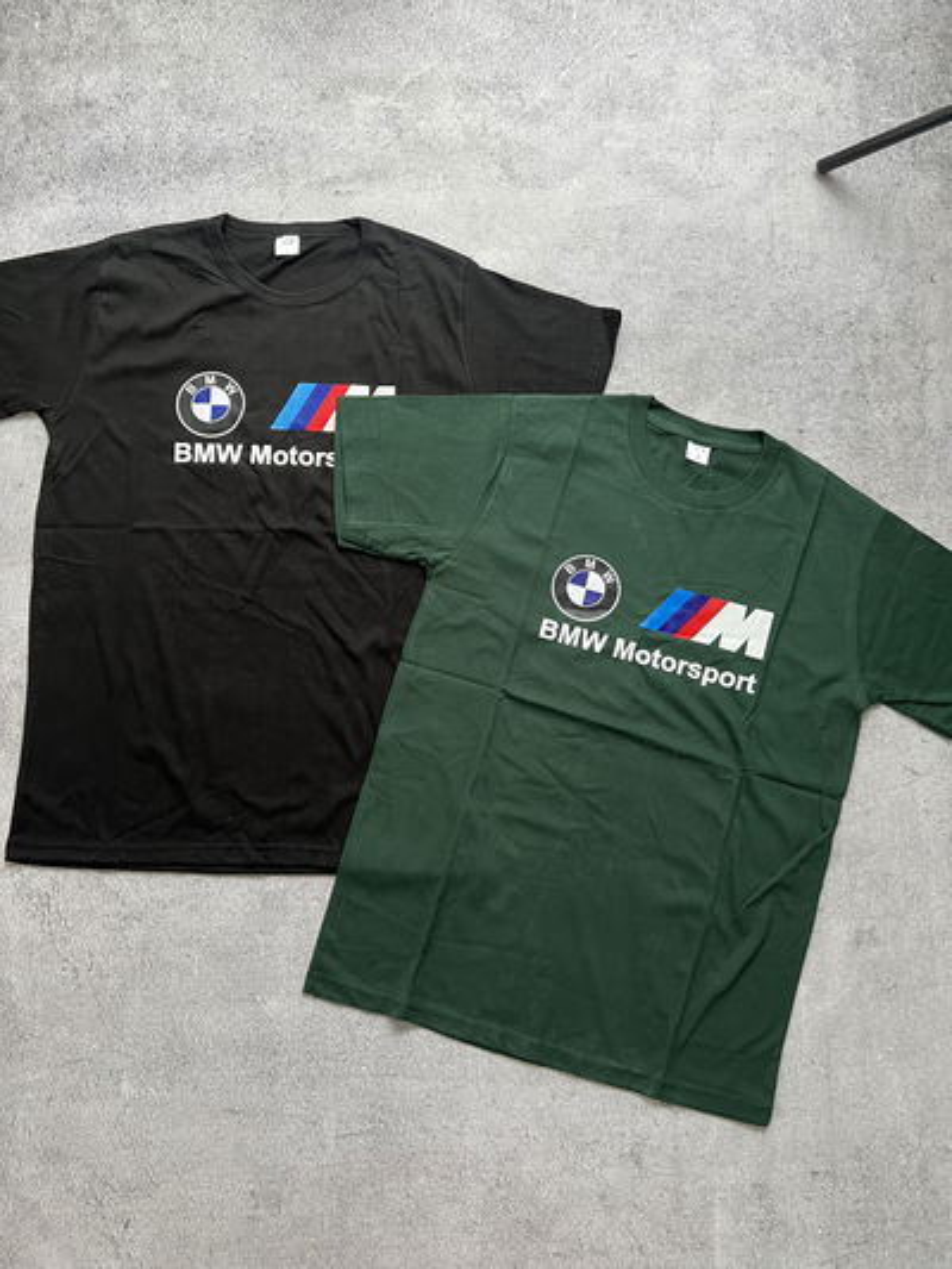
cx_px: 476
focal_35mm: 26
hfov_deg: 53.1
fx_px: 953
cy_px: 634
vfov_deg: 67.3
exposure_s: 1/50
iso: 64
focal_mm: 5.7
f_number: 1.5
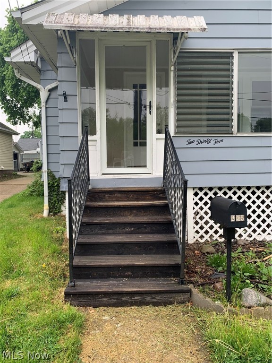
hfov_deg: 53.1
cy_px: 182
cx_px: 136
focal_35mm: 26
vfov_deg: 67.3
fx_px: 272
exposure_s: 1/122
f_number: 1.8
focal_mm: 4.25
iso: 25
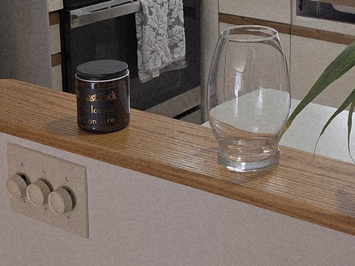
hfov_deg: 25.2
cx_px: 368
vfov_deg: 19.6
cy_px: -2
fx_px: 749
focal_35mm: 73
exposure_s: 1/120
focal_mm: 5.4
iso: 50
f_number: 1.8
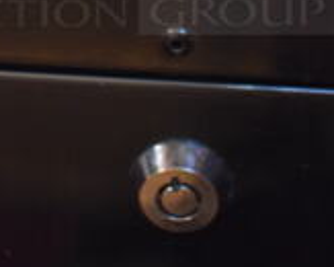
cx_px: 115
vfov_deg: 15.4
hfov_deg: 20.1
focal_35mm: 95
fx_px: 938
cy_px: -74
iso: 3200
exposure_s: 1/25
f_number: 3.5
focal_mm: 18
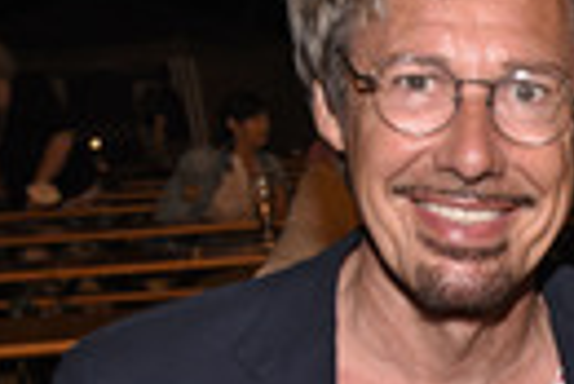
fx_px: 1660
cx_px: 810
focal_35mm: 104
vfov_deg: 12.9
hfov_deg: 17.9
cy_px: 459
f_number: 6.3
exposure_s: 1/60
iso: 1000
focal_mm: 30
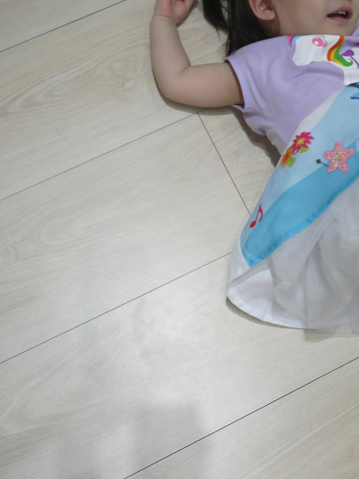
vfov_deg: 31.2
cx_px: 244
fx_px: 857
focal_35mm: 62
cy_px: 217
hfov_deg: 23.5
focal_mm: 20
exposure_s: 1/160
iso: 160
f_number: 1.7
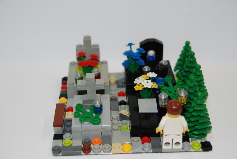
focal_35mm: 69
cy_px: 80
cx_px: 118
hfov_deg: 29.2
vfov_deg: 19.8
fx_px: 455
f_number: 5
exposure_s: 1/60
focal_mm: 46
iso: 400
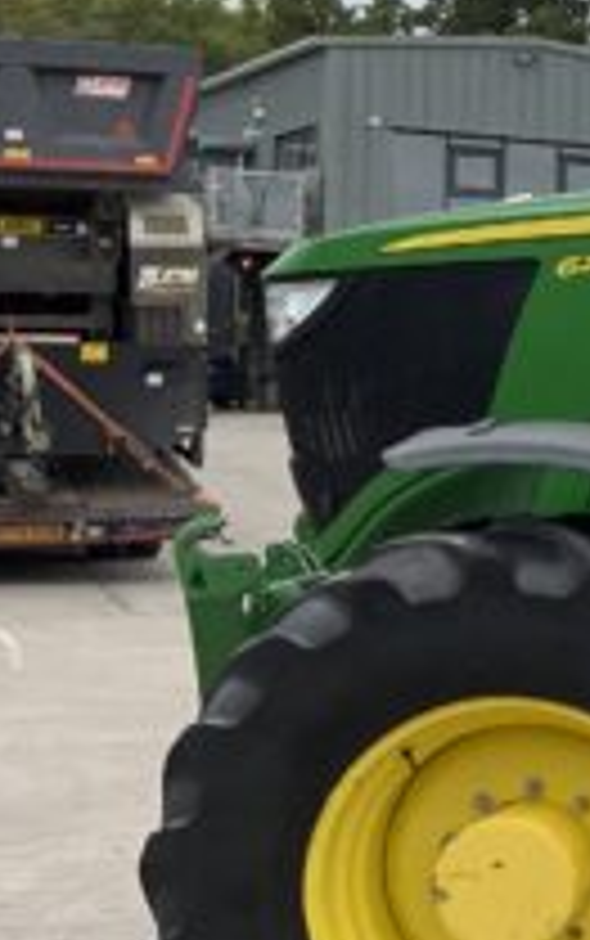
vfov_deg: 22.1
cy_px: 400
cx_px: 1396
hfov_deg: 11.6
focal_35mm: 94
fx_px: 2413
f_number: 1.8
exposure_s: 1/1035
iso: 16
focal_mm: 3
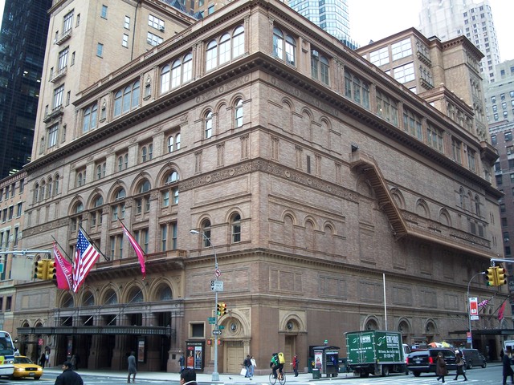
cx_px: 257
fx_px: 549
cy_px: 192
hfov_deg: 50.1
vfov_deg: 38.7
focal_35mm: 37
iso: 64
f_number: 2.8
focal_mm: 7.8
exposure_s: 1/40
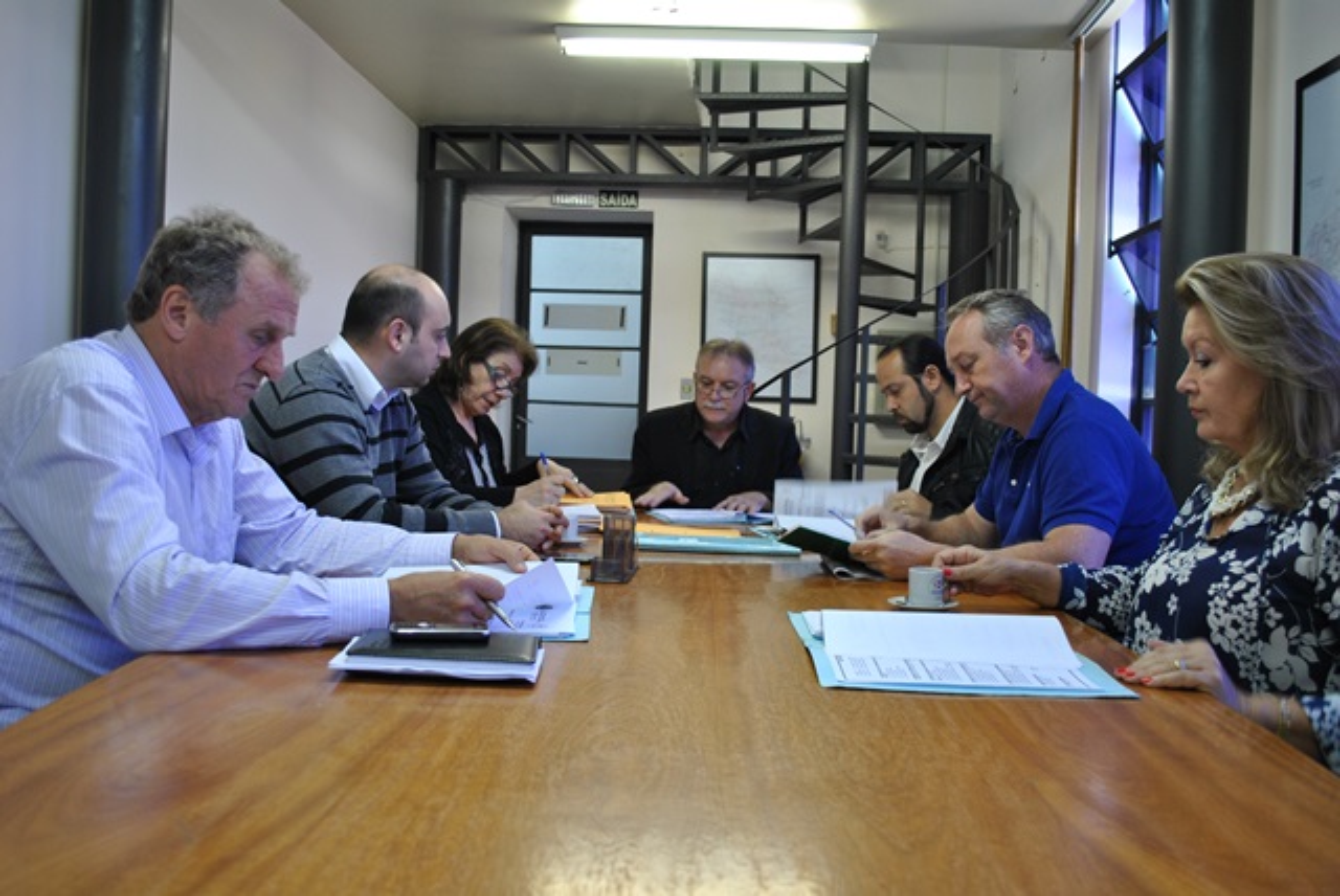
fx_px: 1229
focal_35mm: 33
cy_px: 448
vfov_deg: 40.0
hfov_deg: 57.2
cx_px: 670
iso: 280
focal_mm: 22
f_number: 3.8
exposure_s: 1/30
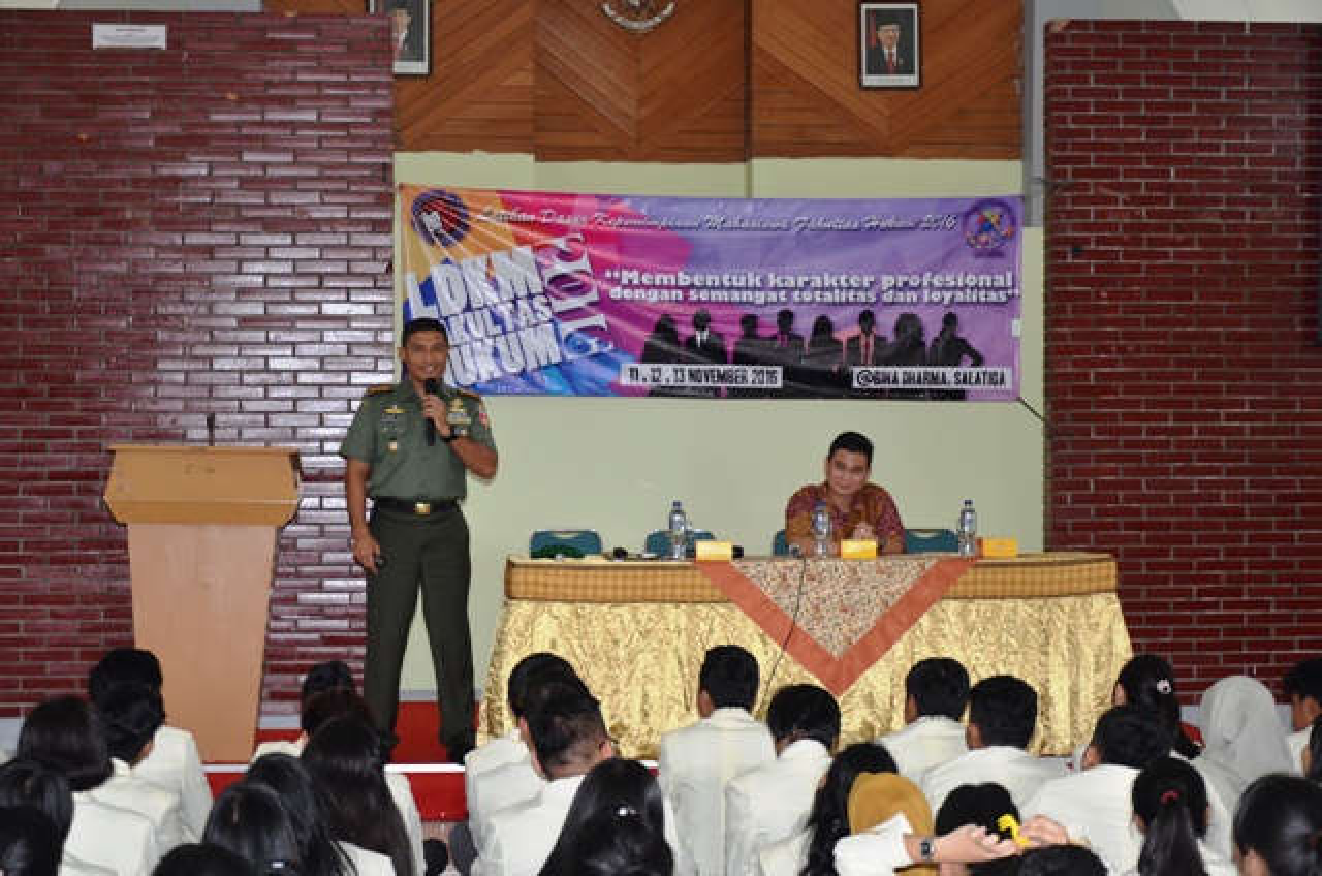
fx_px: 2749
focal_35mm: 75
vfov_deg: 18.1
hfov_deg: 27.0
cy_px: 438
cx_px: 661
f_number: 5
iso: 800
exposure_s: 1/100
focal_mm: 50
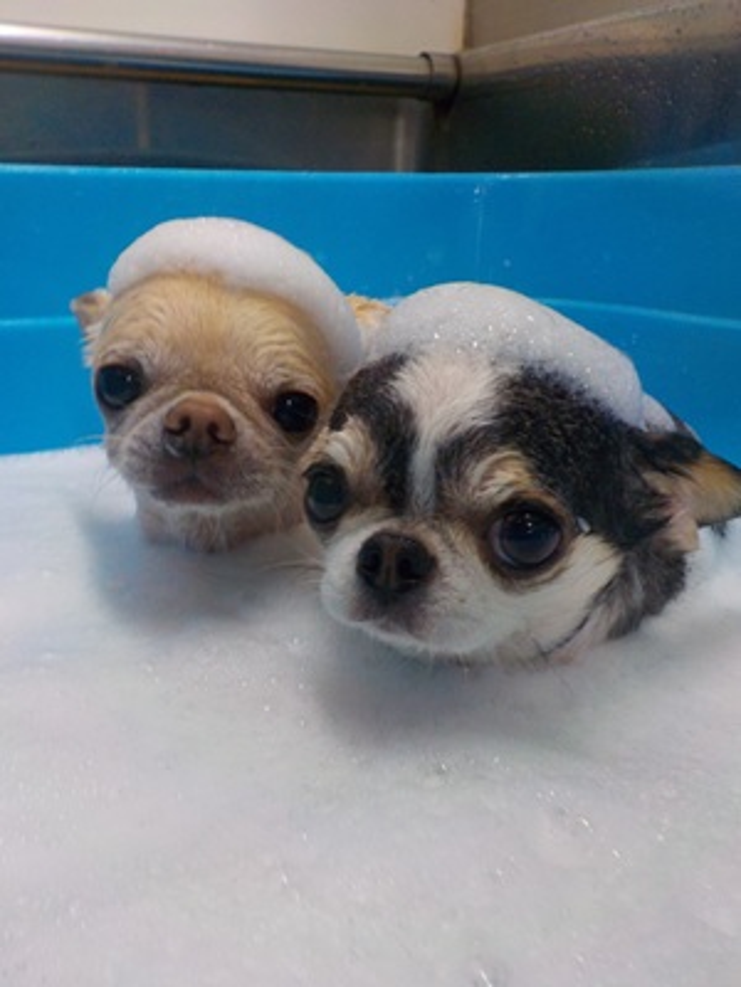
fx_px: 856
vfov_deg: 60.0
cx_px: 370
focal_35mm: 30
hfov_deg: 46.8
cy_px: 494
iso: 250
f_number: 3.3
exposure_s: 1/30
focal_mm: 4.1
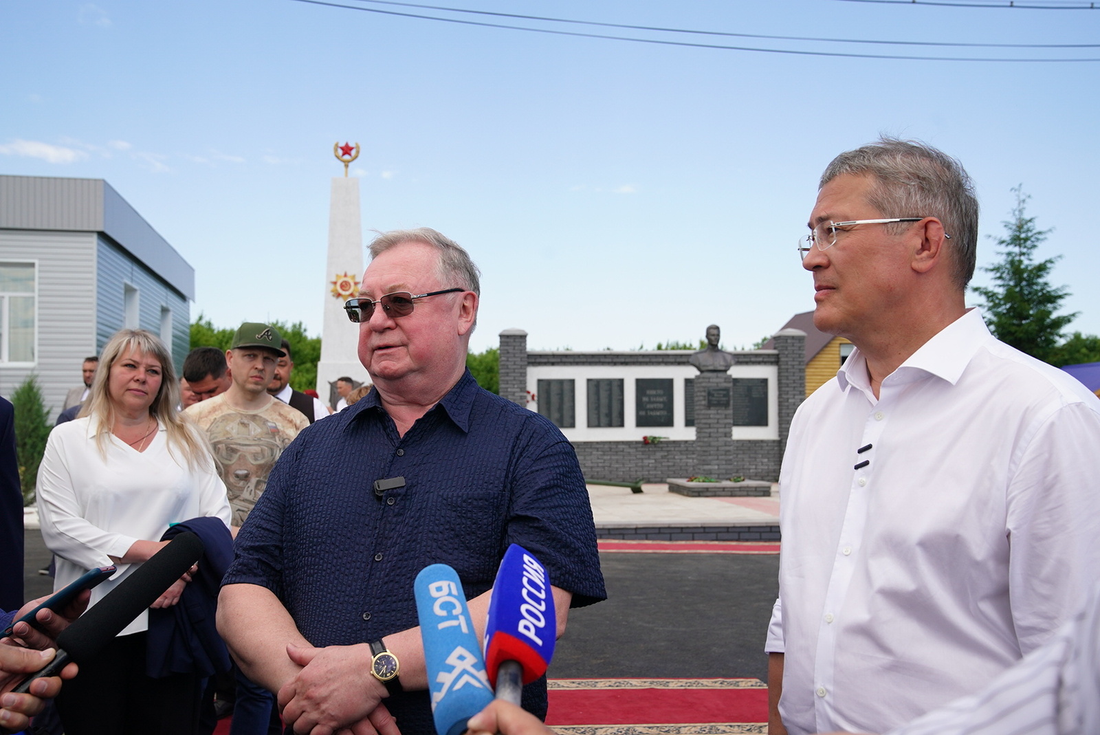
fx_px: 1131
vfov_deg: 36.0
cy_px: 368
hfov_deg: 51.9
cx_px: 550
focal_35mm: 37
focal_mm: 37
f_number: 7.1
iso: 500
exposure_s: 1/800
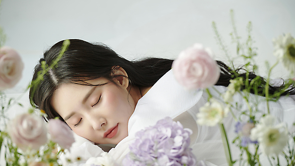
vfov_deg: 5.8
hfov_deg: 10.2
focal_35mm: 211
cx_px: 148
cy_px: 86
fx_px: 1650
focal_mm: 200
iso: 64
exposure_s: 1/125
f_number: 5.6
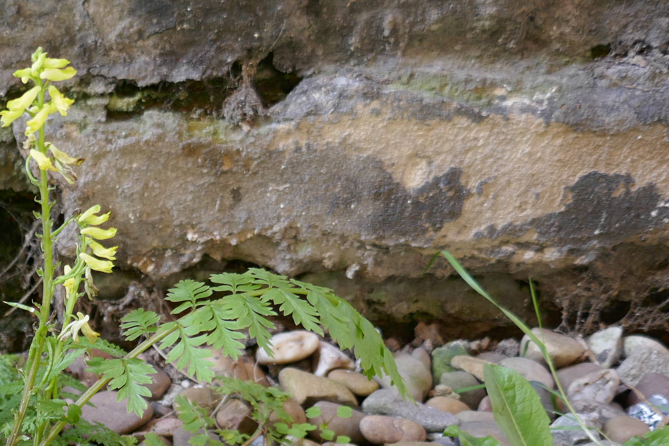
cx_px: -4
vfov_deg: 25.2
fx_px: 948
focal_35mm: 51
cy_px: 449
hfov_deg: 35.1
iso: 125
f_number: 2.8
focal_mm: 9.1
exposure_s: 1/60
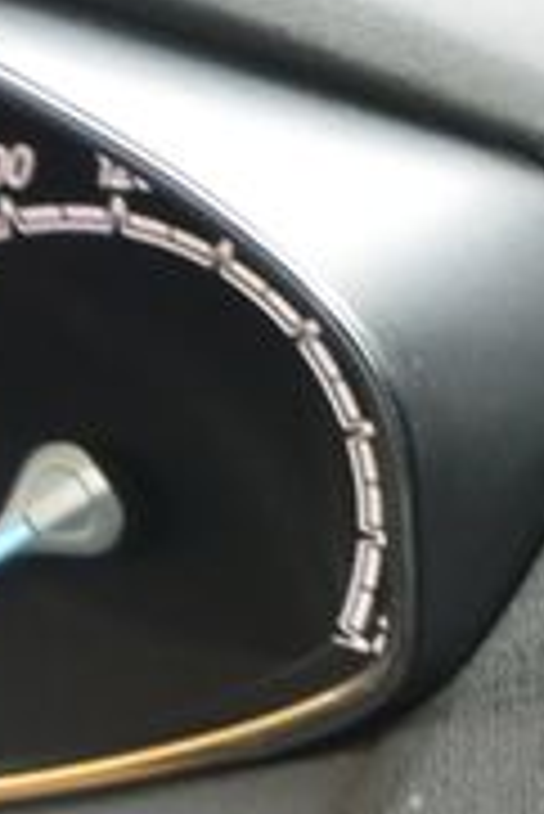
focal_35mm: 158
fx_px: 3574
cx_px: 1947
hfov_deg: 7.1
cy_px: 1203
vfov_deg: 12.4
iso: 160
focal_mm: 10.7
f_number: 3.5
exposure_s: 1/60
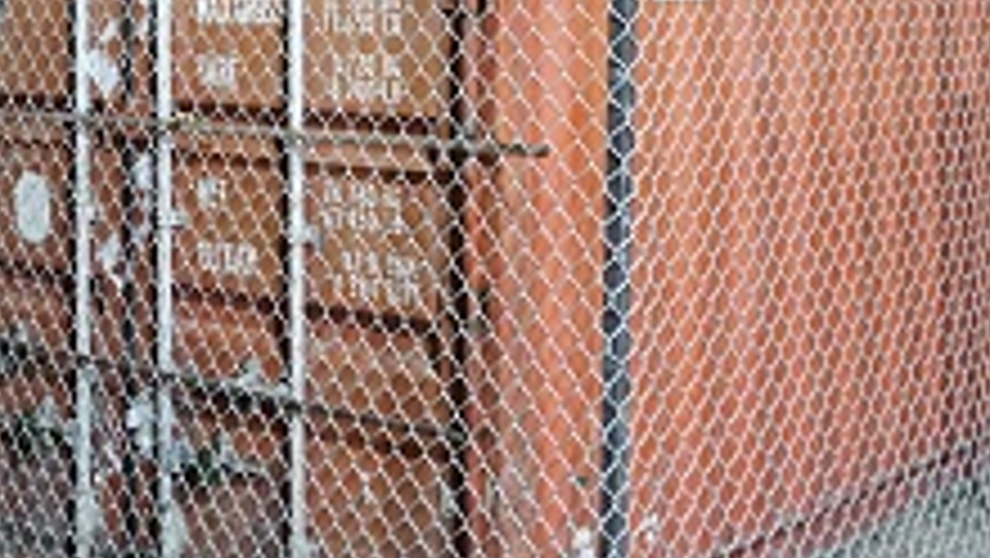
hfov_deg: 36.6
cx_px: 504
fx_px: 1497
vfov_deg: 21.0
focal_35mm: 57
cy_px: 155
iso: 6400
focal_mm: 24
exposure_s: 1/8
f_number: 3.5
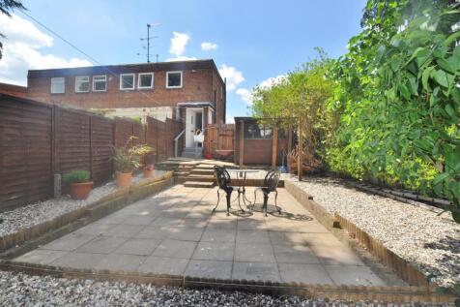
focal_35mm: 16
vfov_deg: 72.0
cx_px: 230
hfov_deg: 95.0
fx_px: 211
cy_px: 154
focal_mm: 11
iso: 200
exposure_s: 1/200
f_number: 11
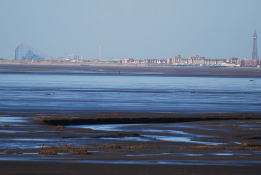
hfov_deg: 2.9
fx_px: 5075
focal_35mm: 699
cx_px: 126
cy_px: 54
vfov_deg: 2.0
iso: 400
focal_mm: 300
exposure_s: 1/1250
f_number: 5.6
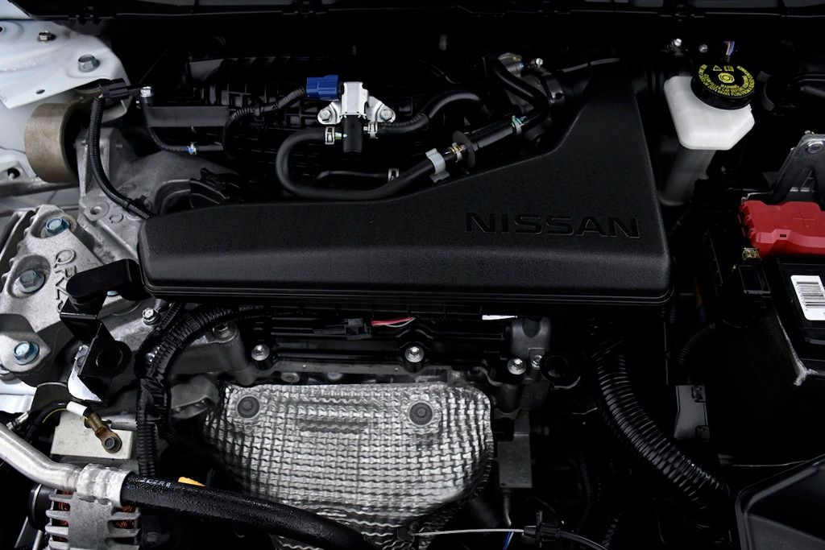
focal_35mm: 27
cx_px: 412
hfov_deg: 67.4
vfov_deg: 47.9
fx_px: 619
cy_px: 275
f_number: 6.3
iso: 2500
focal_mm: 18
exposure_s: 1/160
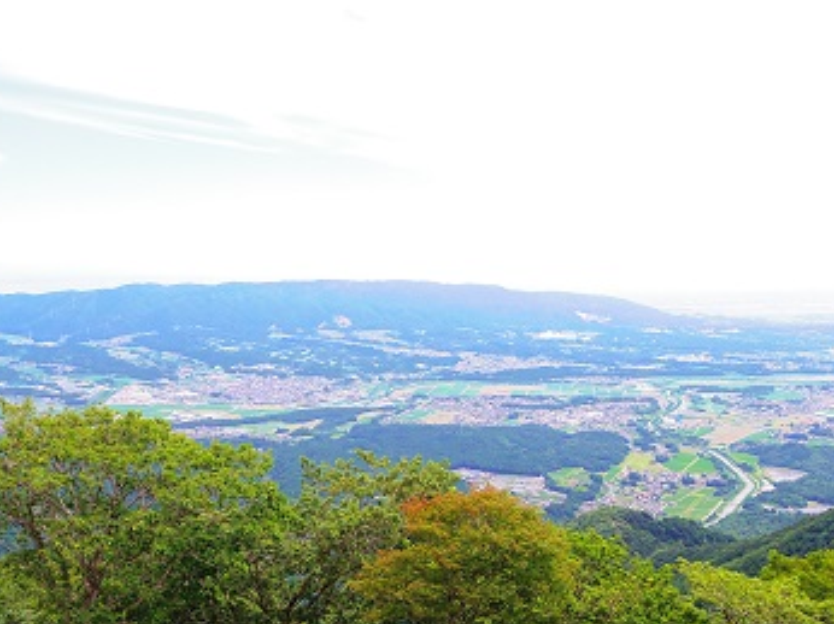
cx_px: 407
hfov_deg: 50.2
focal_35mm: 37
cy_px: 275
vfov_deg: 38.6
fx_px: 891
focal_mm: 6.9
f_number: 4
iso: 100
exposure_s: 1/100
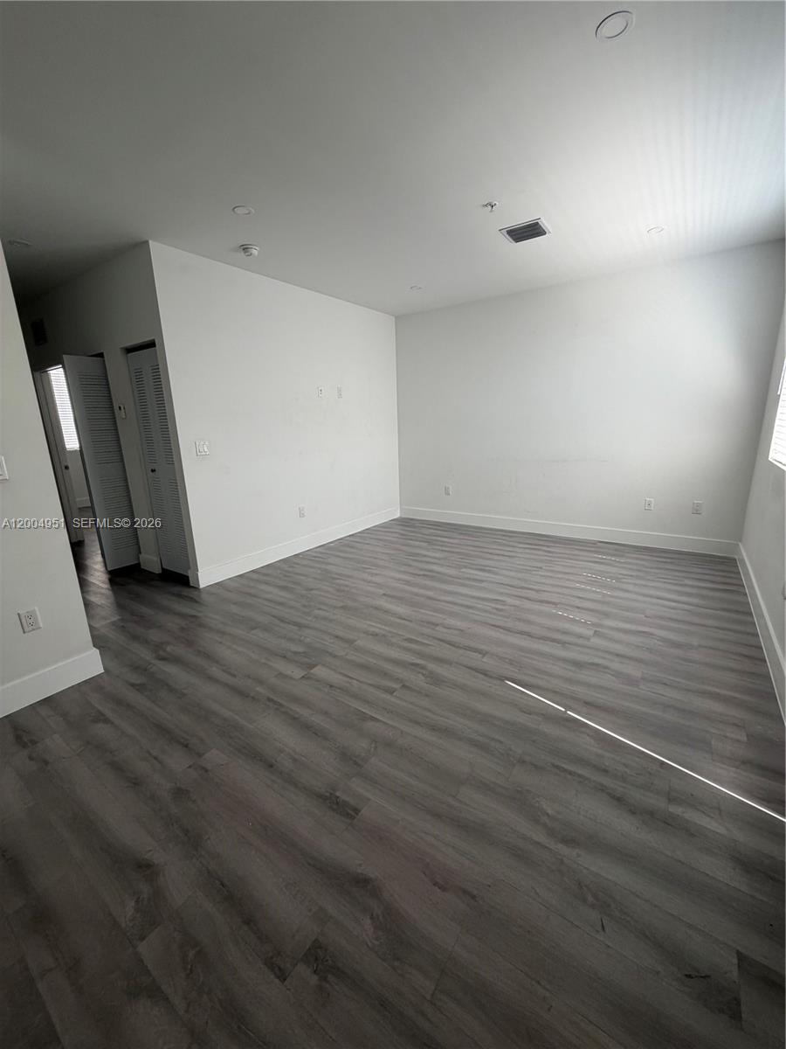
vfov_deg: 102.1
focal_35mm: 14
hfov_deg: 85.7
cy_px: 524
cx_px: 393
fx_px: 424
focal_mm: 2.22
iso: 80
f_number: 2.2
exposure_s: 1/121
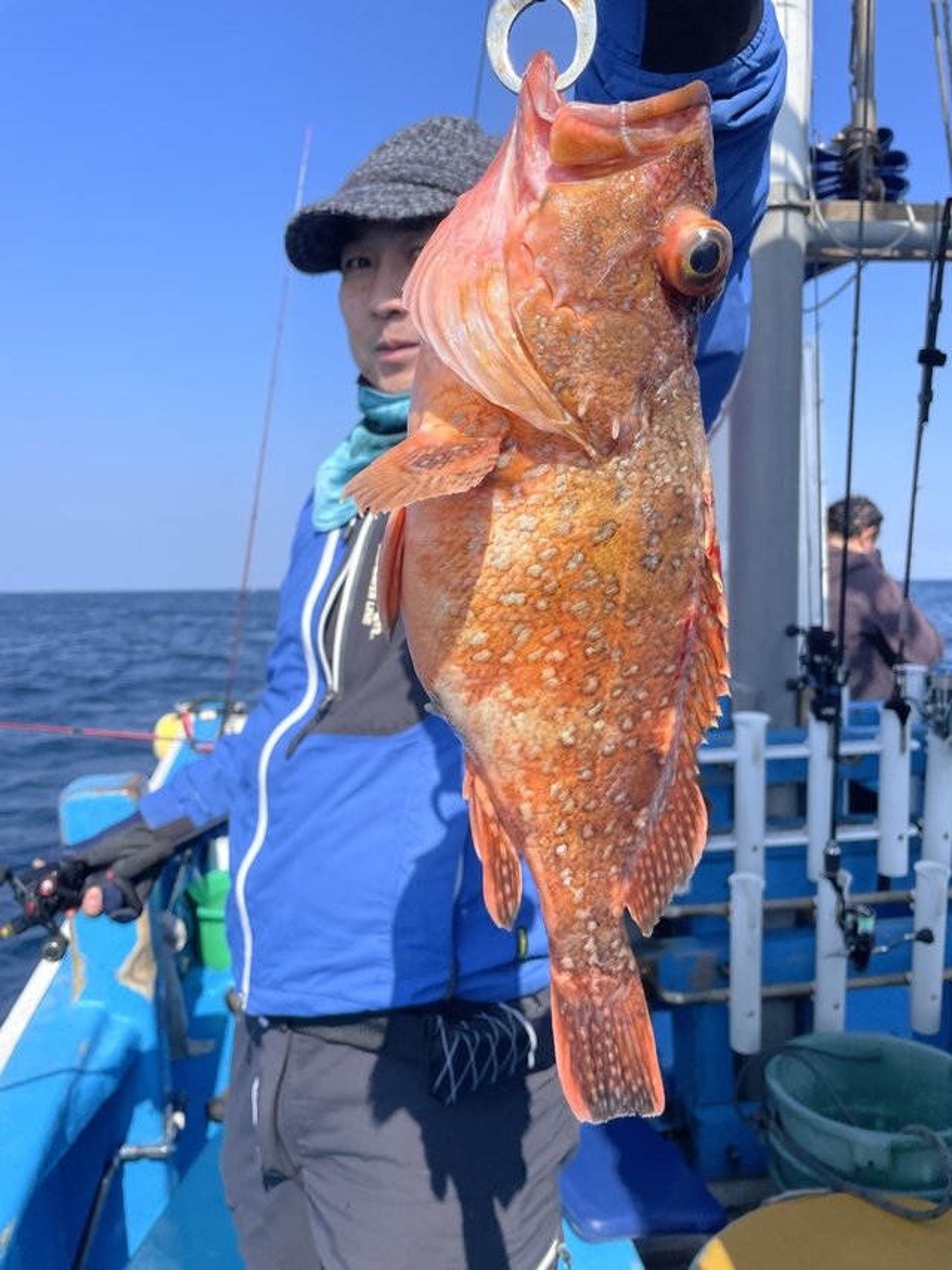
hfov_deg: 53.0
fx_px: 954
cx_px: 476
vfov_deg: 67.3
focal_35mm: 26
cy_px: 635
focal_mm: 4.2
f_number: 1.6
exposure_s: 1/4292
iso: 32
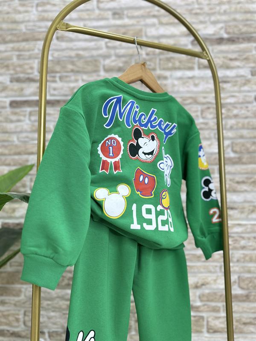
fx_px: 237
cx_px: 128
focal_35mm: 24
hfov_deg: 56.8
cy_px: 170
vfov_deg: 71.6
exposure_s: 1/100
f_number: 1.78
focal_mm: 6.86
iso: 100
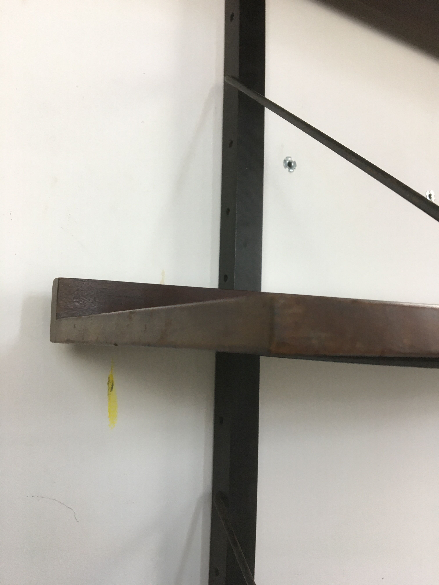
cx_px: 220
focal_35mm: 29
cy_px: 292
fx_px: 490
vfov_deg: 61.7
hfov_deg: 48.2
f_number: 2.2
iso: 40
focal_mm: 4.15
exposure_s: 1/33
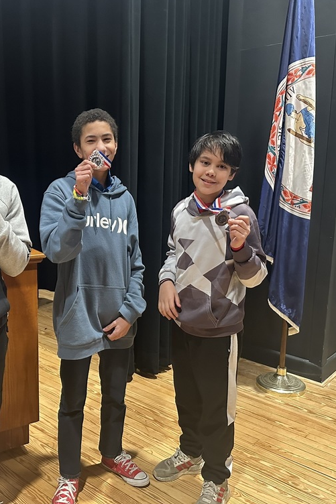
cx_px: 106
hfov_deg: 38.3
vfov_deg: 55.8
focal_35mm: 34
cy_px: 249
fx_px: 476
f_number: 1.78
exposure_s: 1/60
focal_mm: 6.86
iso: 800
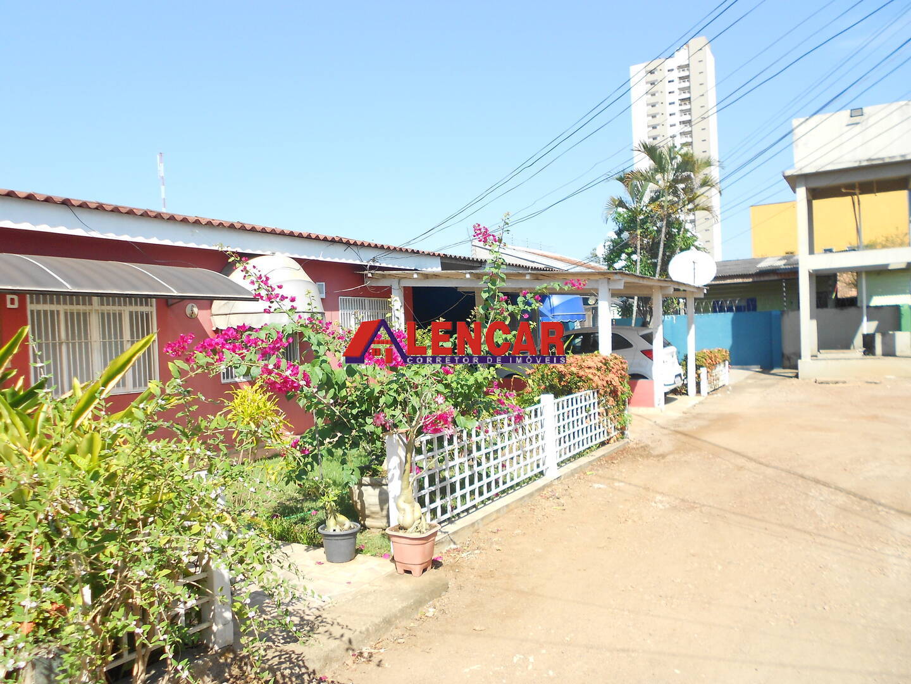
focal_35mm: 26
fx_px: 684
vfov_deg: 53.1
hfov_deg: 67.3
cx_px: 456
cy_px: 342
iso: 80
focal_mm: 4.6
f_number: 3.2
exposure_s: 1/400
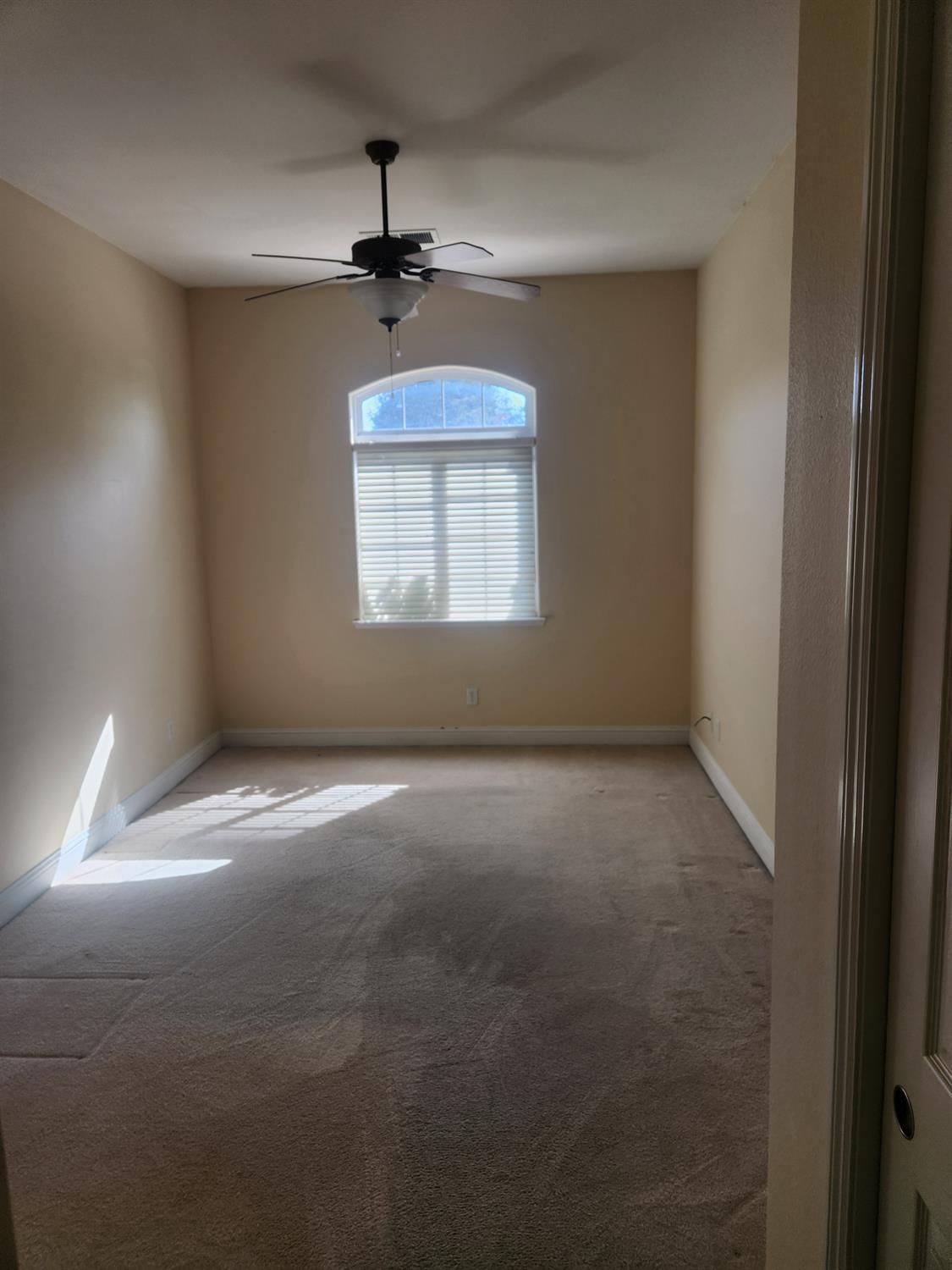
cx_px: 476
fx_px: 843
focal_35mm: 23
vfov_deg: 73.9
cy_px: 635
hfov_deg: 58.9
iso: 40
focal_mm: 5.4
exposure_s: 1/180
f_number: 1.8
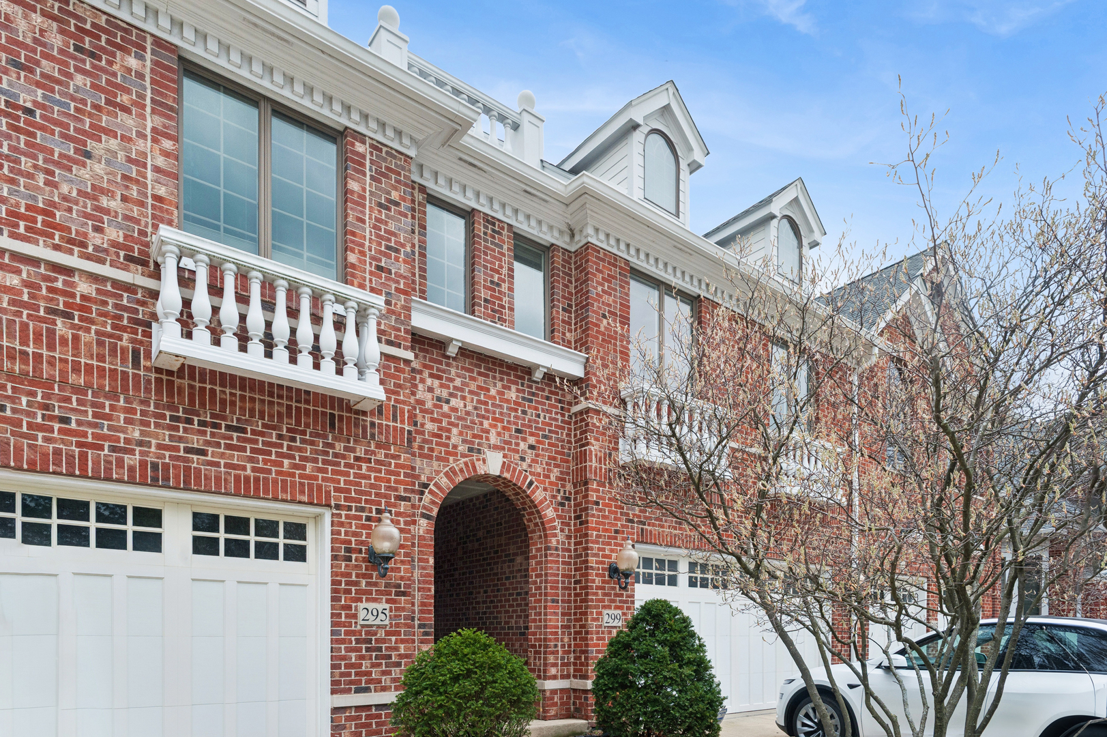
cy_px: 368
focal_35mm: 24
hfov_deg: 73.8
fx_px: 738
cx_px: 554
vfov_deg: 53.1
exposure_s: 1/125
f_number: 8
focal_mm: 24
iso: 400
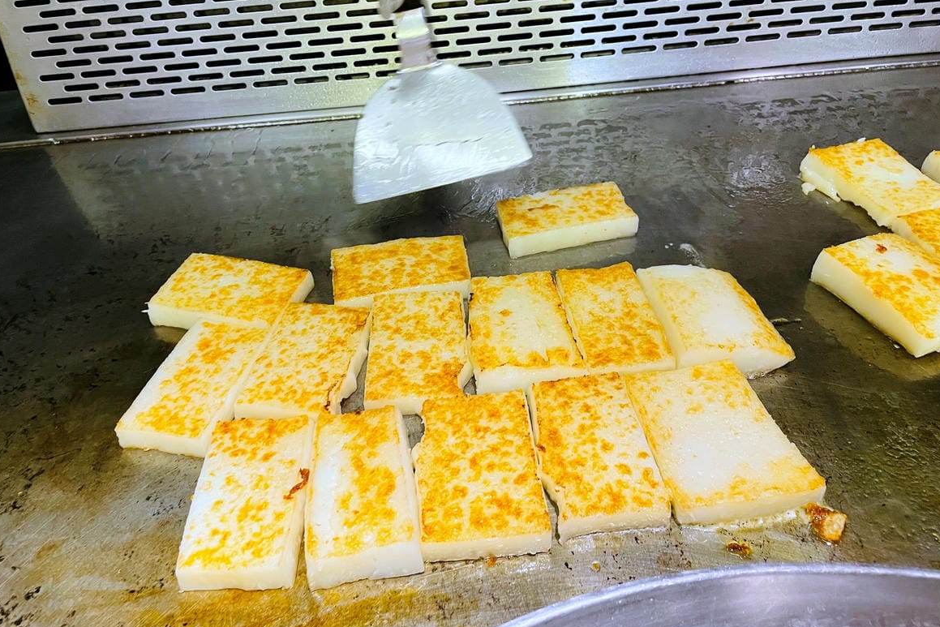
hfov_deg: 65.5
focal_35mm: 28
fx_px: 731
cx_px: 464
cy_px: 335
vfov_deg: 46.4
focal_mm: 4.2
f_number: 1.6
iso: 80
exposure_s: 1/60
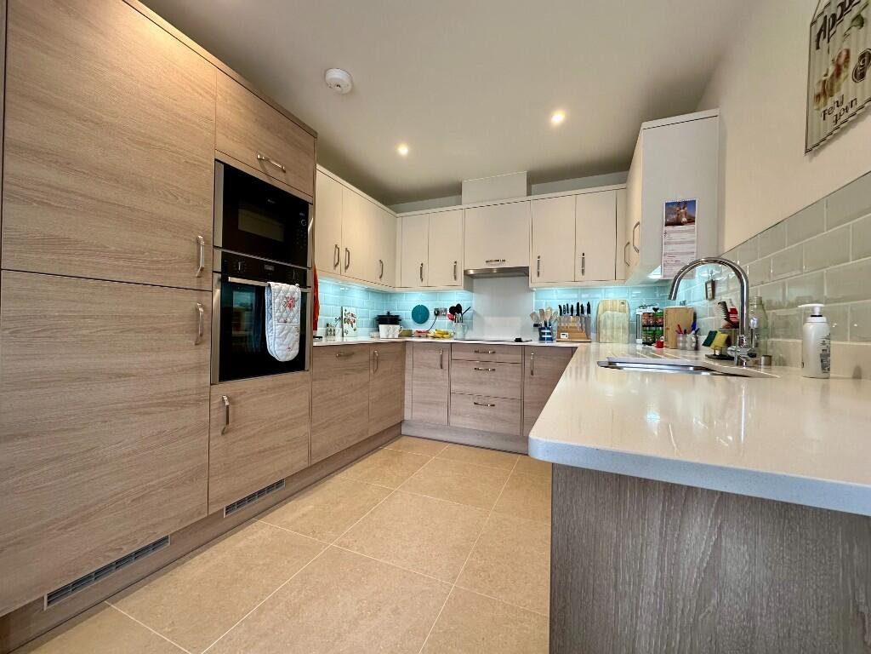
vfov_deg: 85.7
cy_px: 327
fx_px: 352
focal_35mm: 14
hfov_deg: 102.1
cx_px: 436
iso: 200
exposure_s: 1/100
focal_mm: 2.22
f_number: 2.2
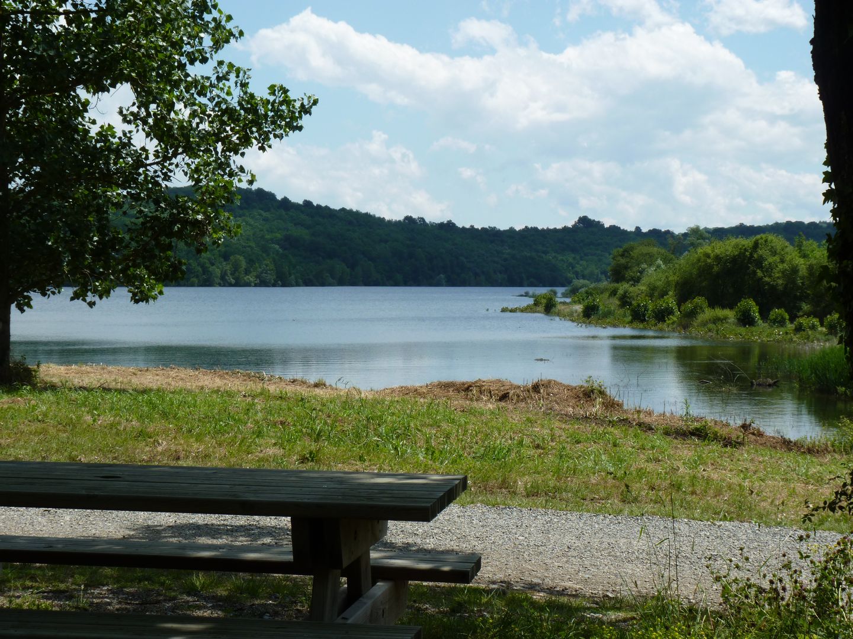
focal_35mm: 70
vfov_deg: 21.0
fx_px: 1725
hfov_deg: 27.8
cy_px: 320
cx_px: 426
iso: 80
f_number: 5.6
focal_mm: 12.4
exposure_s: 1/320
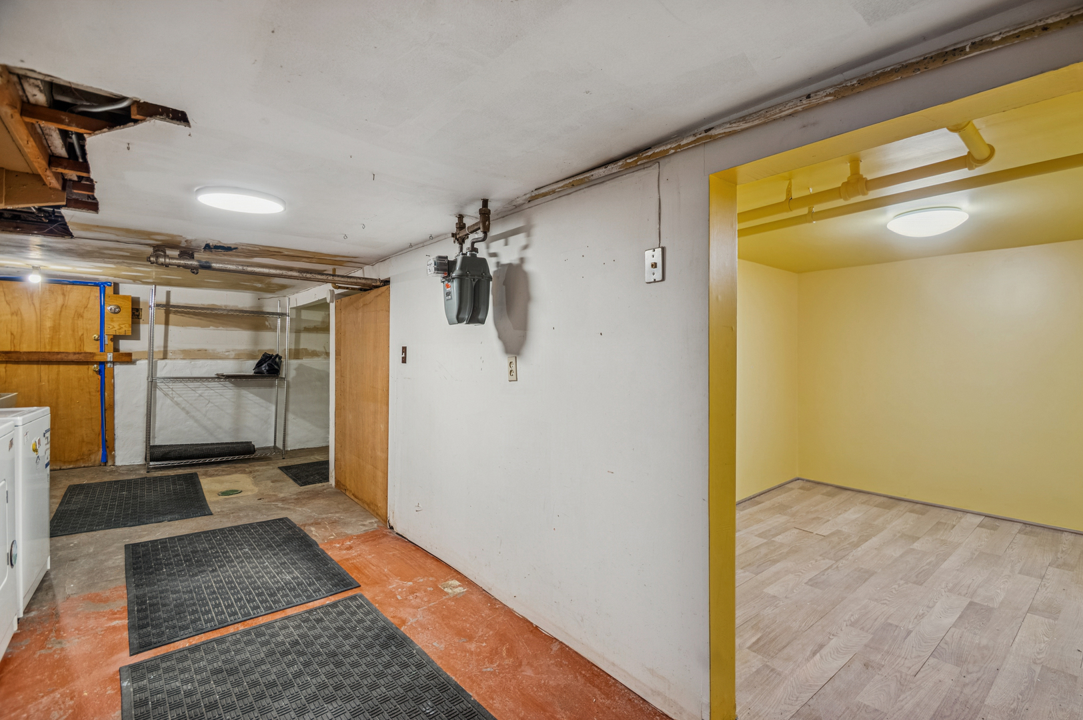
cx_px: 542
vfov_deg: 77.2
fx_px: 451
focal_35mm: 15
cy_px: 360
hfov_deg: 100.4
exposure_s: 1/4
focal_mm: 10
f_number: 8
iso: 400
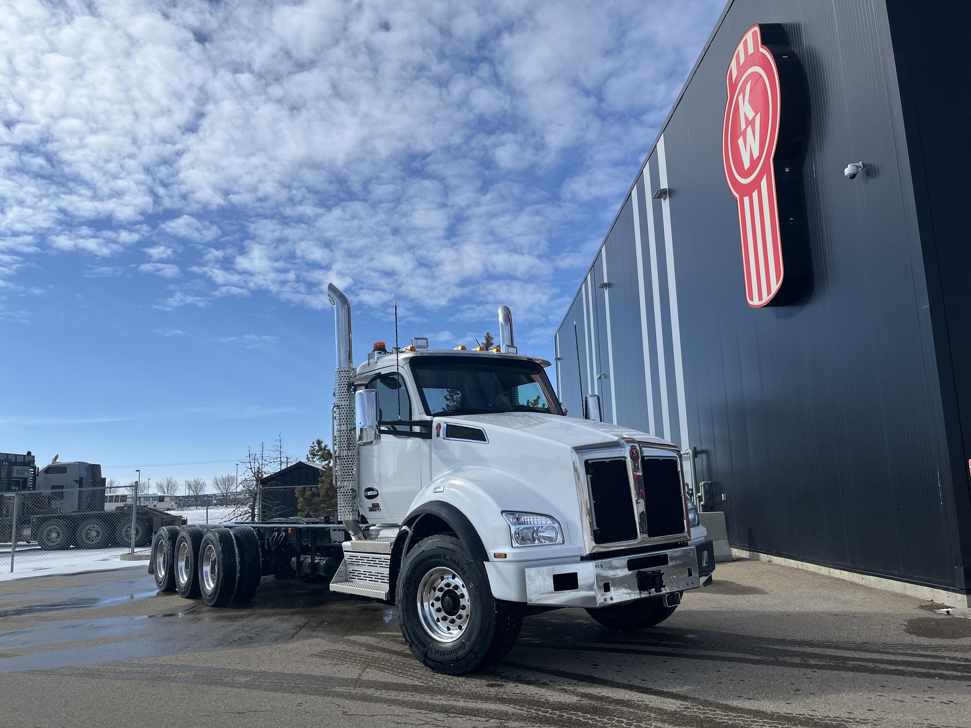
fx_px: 729
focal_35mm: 26
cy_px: 364
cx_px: 486
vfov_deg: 53.1
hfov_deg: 67.3
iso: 50
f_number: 1.6
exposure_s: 1/7874
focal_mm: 5.1
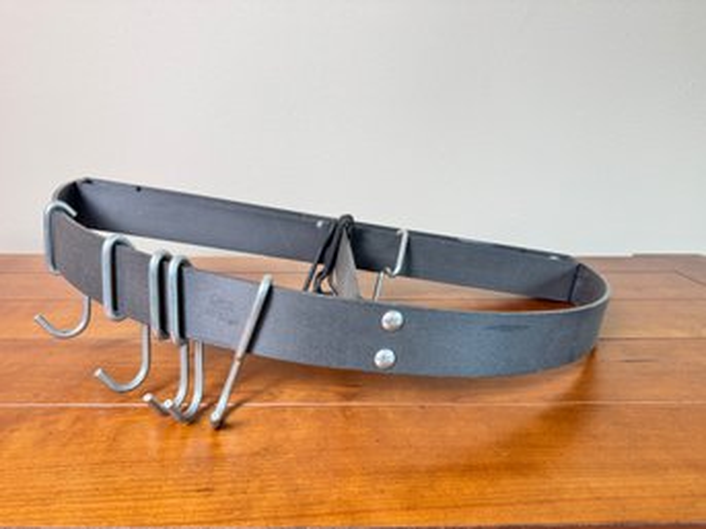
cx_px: 353
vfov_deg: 56.8
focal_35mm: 24
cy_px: 264
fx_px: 489
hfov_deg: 71.6
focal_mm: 6.76
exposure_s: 1/60
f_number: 1.78
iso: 125
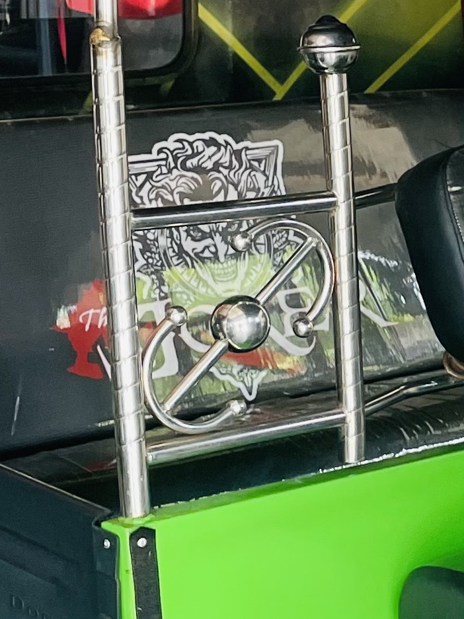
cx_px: 655
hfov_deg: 12.7
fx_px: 2002
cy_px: 331
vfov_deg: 17.6
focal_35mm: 112
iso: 125
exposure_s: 1/121
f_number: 1.6
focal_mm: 4.2
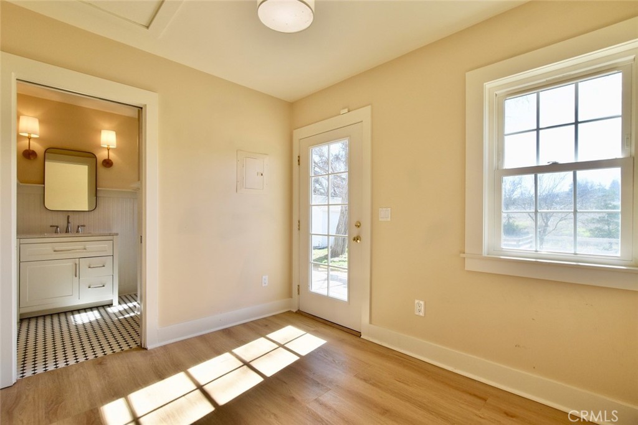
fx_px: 266
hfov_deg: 100.4
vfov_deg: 77.3
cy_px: 212
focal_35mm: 15
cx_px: 319
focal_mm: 10
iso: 250
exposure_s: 1/60
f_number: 9
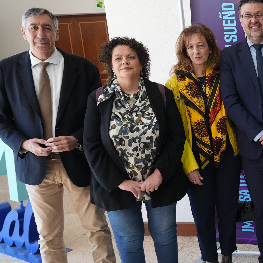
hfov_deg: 25.4
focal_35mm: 58
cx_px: 343
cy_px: 142
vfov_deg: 29.5
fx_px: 499
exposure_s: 1/200
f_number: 4
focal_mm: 24
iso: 1250
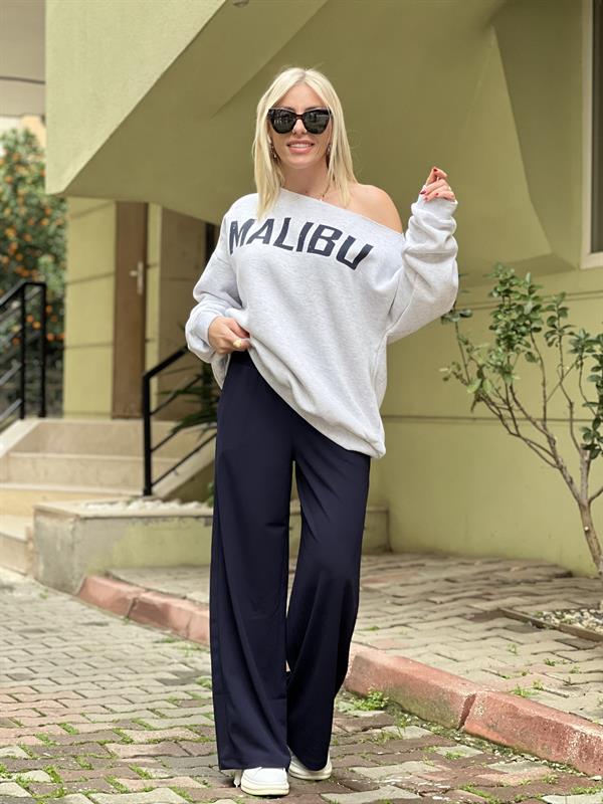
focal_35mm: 77
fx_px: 1788
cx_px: 302
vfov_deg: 25.3
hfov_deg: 19.1
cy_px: 402
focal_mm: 9
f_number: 2.8
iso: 250
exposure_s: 1/90
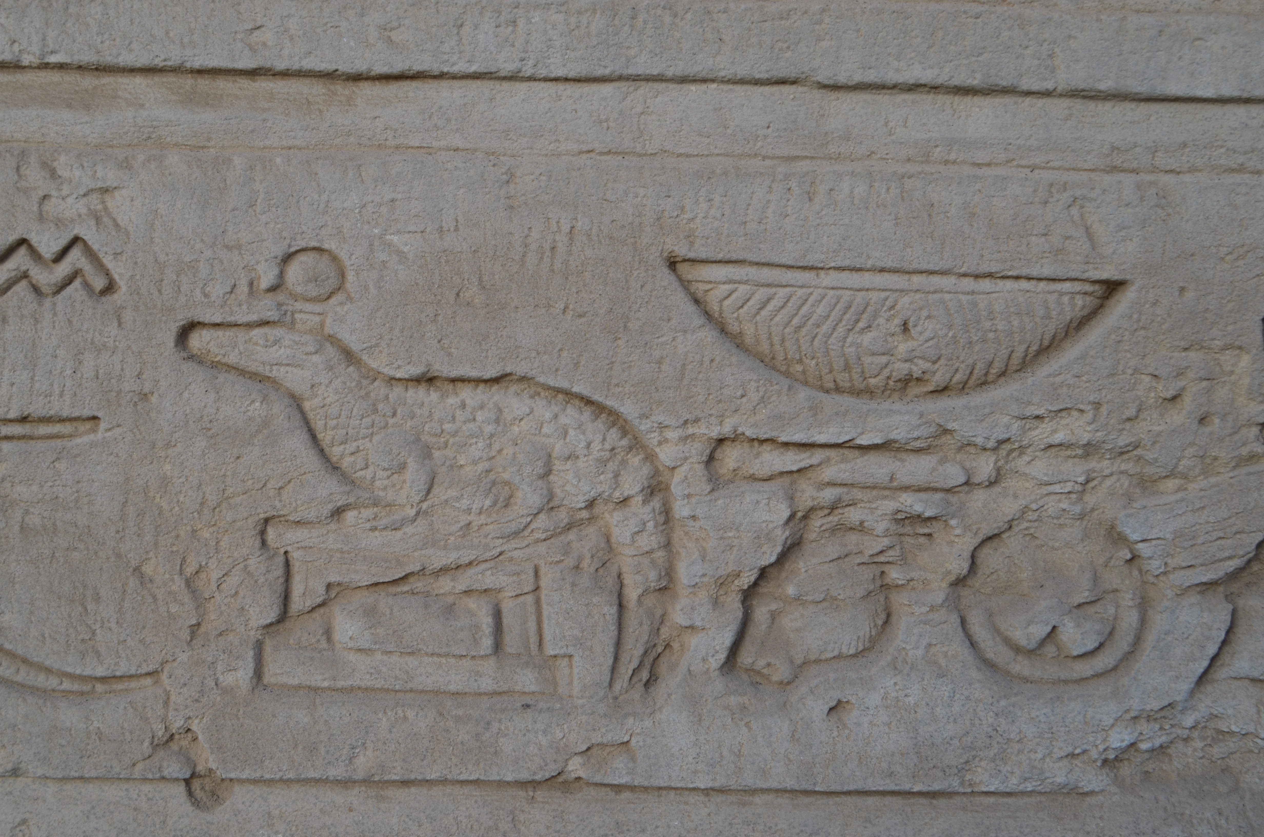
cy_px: 418
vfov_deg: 29.7
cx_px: 632
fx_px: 1577
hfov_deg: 43.7
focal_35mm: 45
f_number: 7.1
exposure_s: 1/60
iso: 400
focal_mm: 30
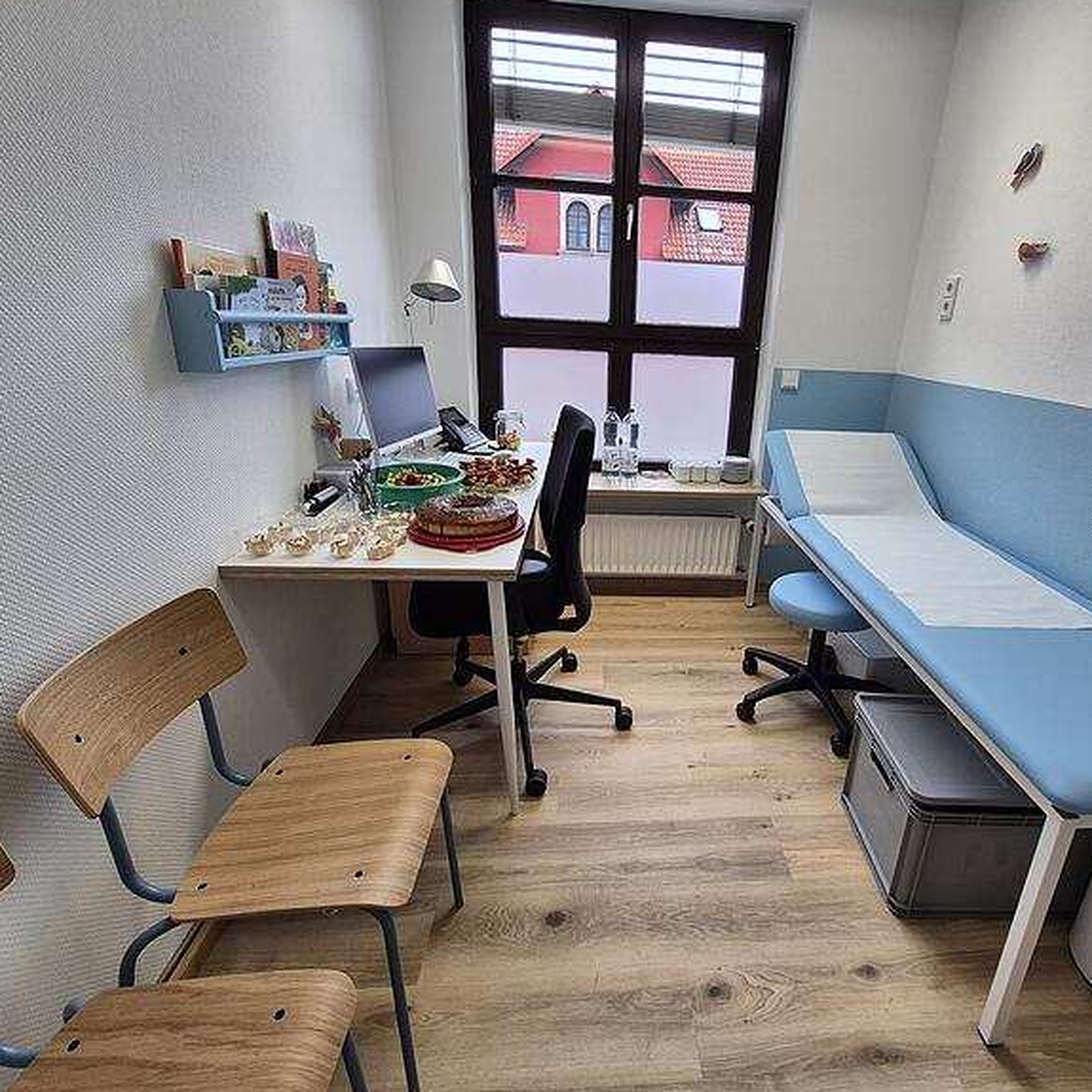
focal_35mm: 16
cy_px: 545
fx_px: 571
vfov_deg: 87.4
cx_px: 632
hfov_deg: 86.7
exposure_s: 1/100
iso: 50
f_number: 2.2
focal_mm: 1.74
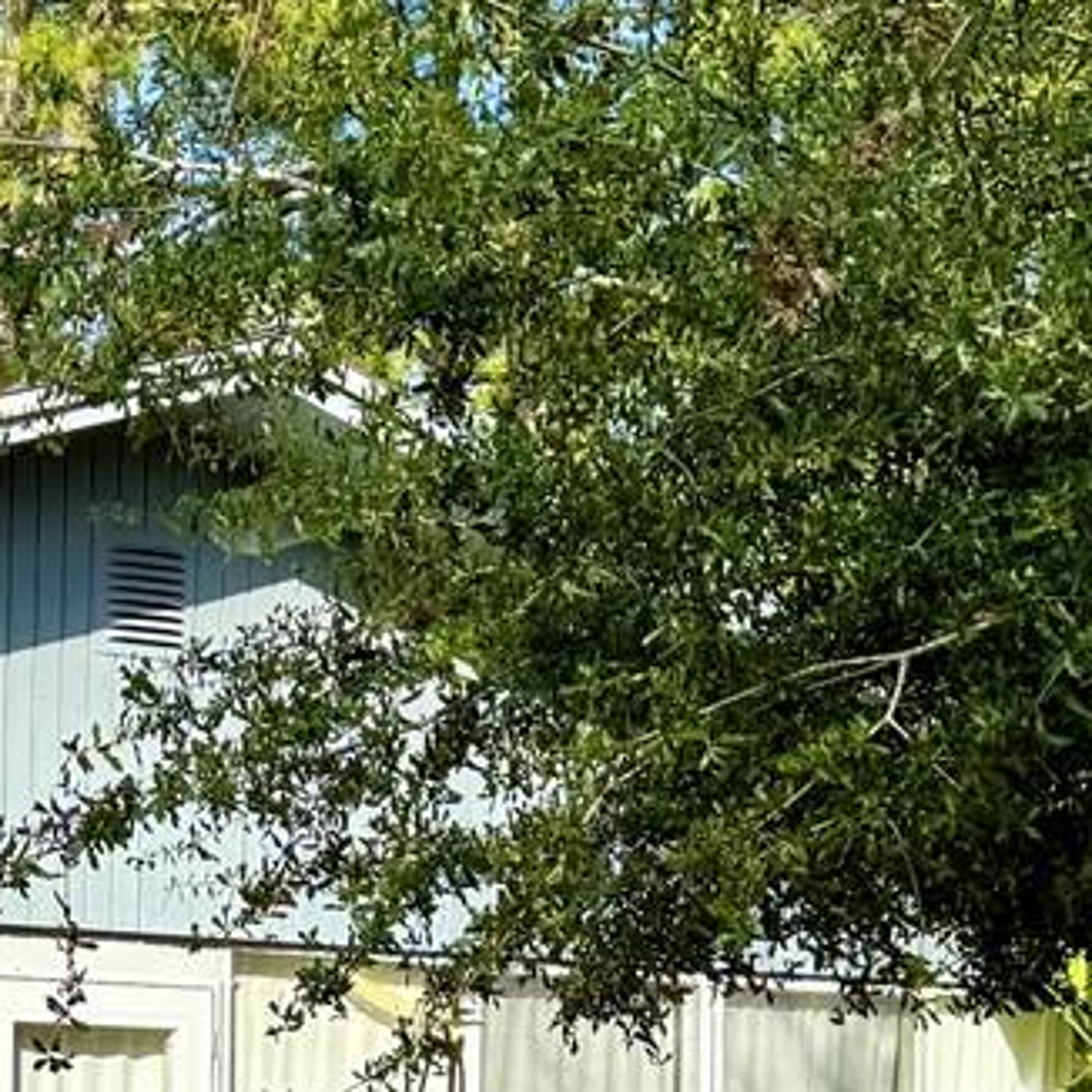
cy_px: 1079
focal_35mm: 104
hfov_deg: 15.5
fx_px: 3712
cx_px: -516
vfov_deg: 16.4
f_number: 1.78
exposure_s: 1/4167
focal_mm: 6.76
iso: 80
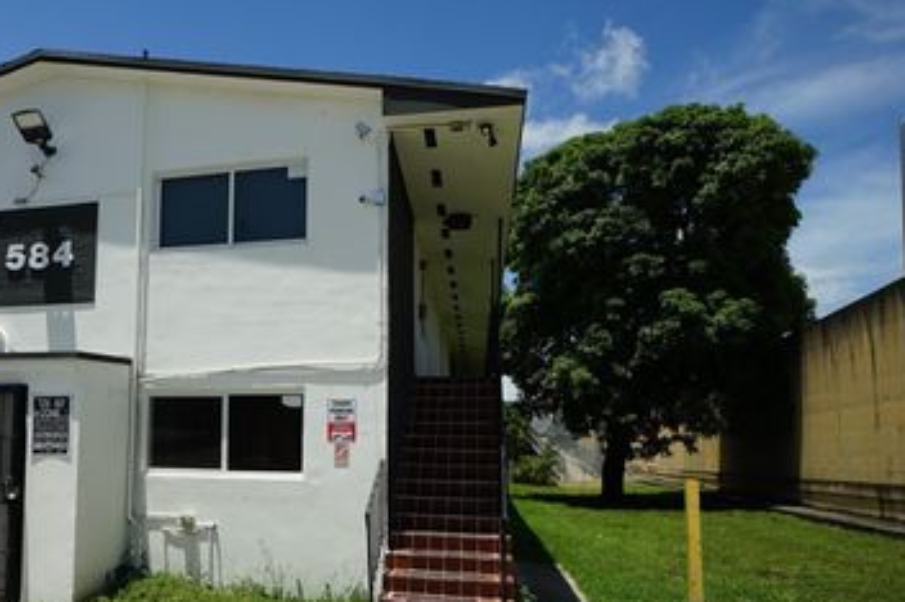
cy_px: 369
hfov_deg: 65.0
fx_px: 678
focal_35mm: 27
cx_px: 278
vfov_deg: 47.5
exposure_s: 1/250
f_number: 10
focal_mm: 13
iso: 100
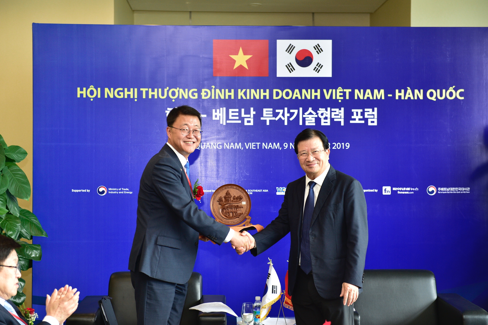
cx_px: 244
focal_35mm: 66
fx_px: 894
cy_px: 162
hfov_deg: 30.5
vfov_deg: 20.6
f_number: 3.5
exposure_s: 1/125
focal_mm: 66
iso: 1250
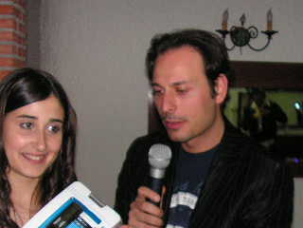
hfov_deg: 26.7
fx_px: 630
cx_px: 227
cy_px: 190
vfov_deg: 20.2
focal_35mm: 72
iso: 200
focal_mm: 6
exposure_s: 1/40
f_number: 3.2
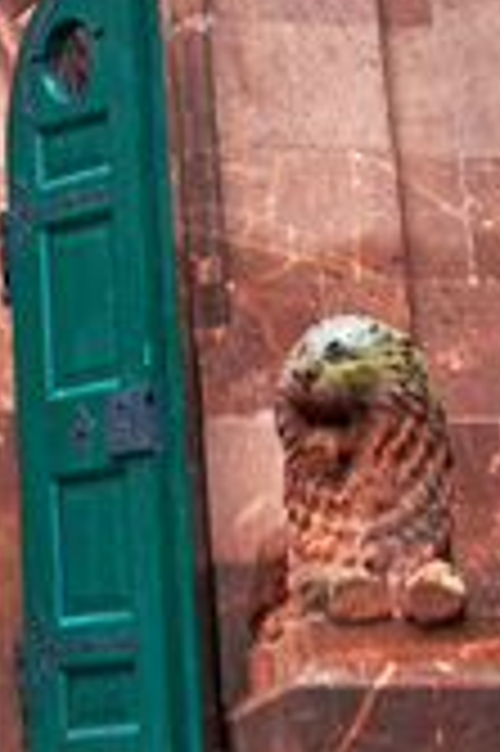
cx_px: -261
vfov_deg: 10.9
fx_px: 3236
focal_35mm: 155
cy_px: -1130
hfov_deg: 8.6
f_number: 4
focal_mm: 16
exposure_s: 1/60
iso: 100
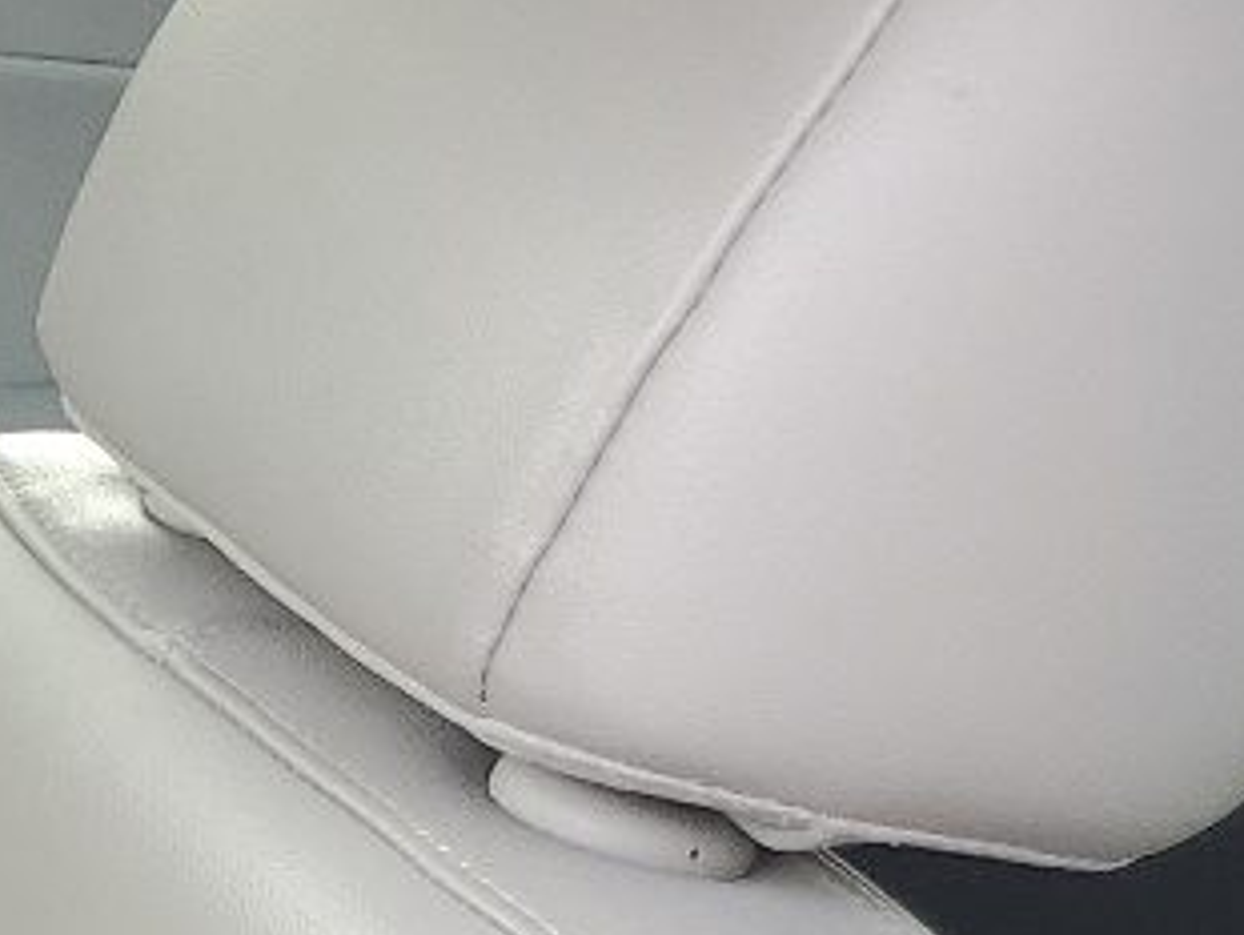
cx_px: -1657
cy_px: 1910
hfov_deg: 12.1
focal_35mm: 134
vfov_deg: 10.2
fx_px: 4819
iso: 50
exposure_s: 1/143
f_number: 1.5
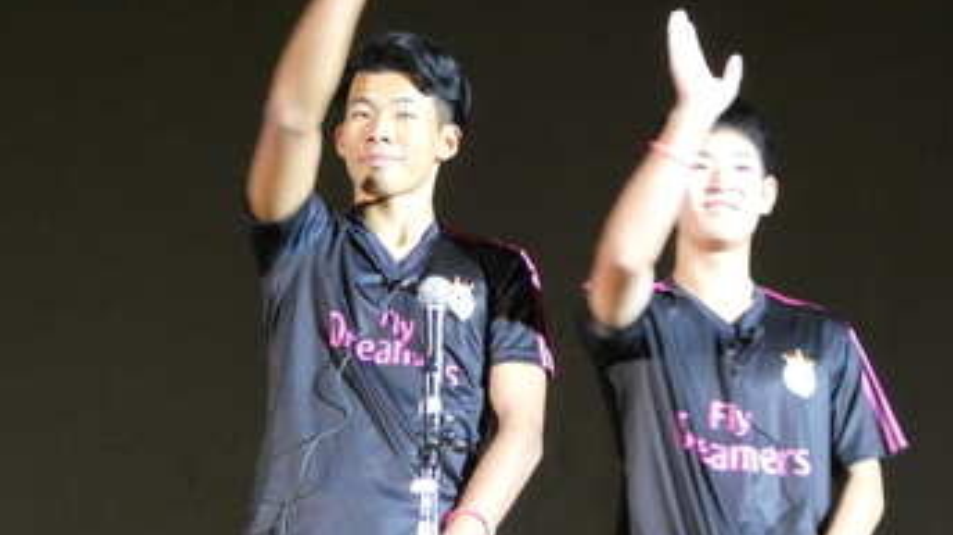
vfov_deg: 8.1
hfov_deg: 14.4
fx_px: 3763
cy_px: 288
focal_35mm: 149
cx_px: 521
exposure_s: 1/20
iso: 1600
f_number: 4.8
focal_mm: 17.5
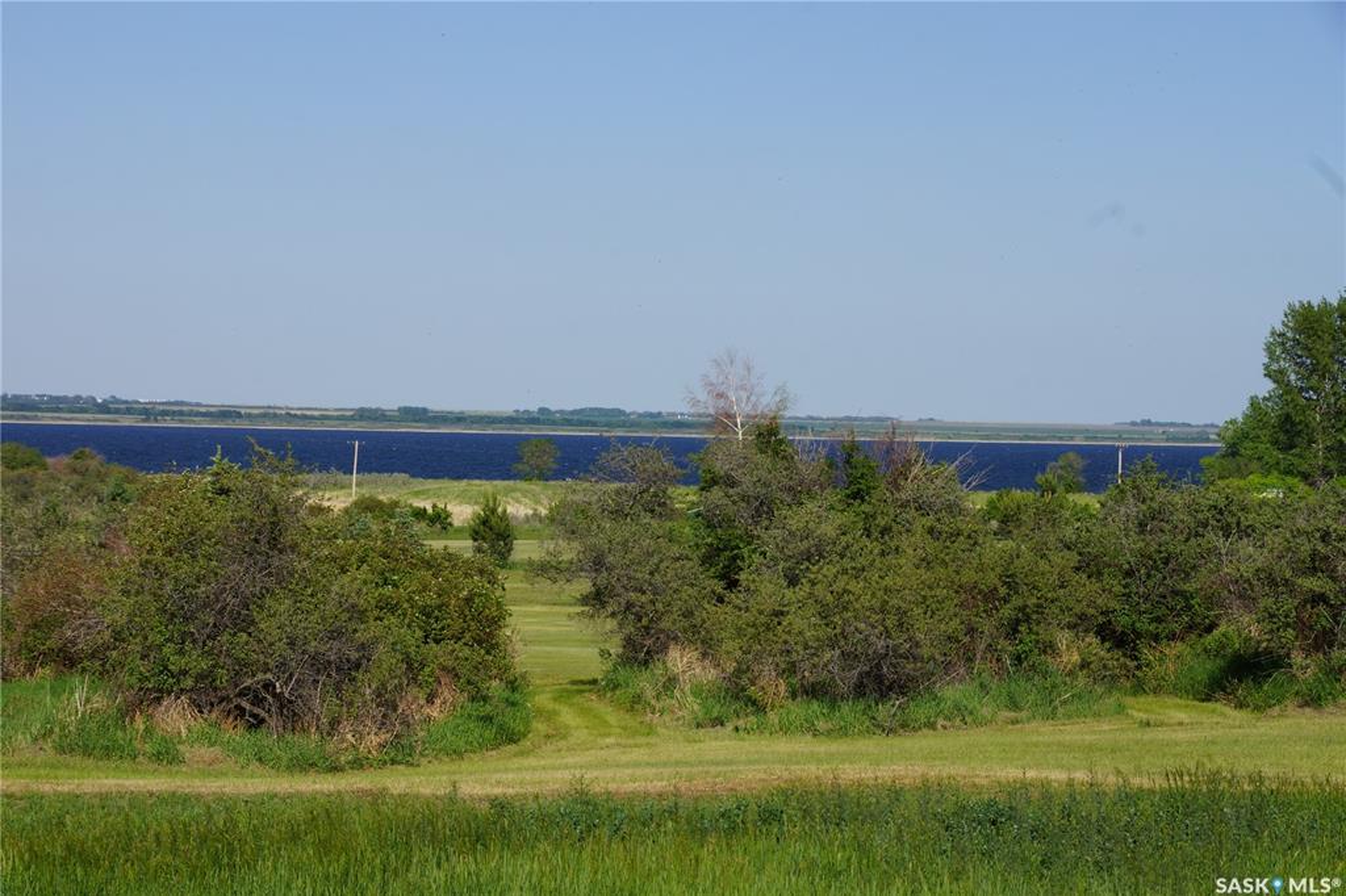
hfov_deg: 22.6
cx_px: 673
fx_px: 3364
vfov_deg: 15.2
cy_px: 448
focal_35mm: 90
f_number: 13
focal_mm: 60
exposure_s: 1/160
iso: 100
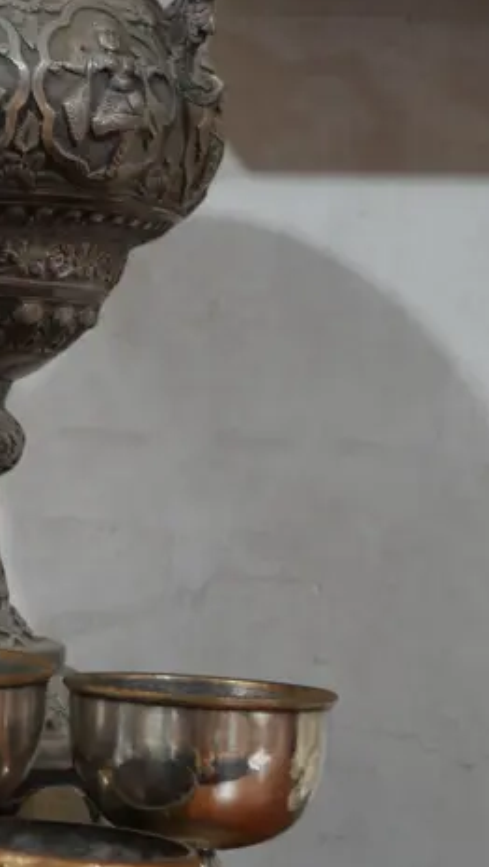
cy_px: 304
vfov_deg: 22.1
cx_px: -223
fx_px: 2210
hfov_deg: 12.1
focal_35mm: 96
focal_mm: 20
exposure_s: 1/60
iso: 500
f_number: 4.5
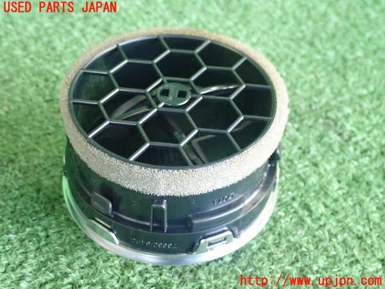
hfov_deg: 38.9
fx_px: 545
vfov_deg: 29.7
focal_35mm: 49
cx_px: 192
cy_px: 144
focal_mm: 8.99
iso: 1250
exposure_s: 1/50
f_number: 3.2
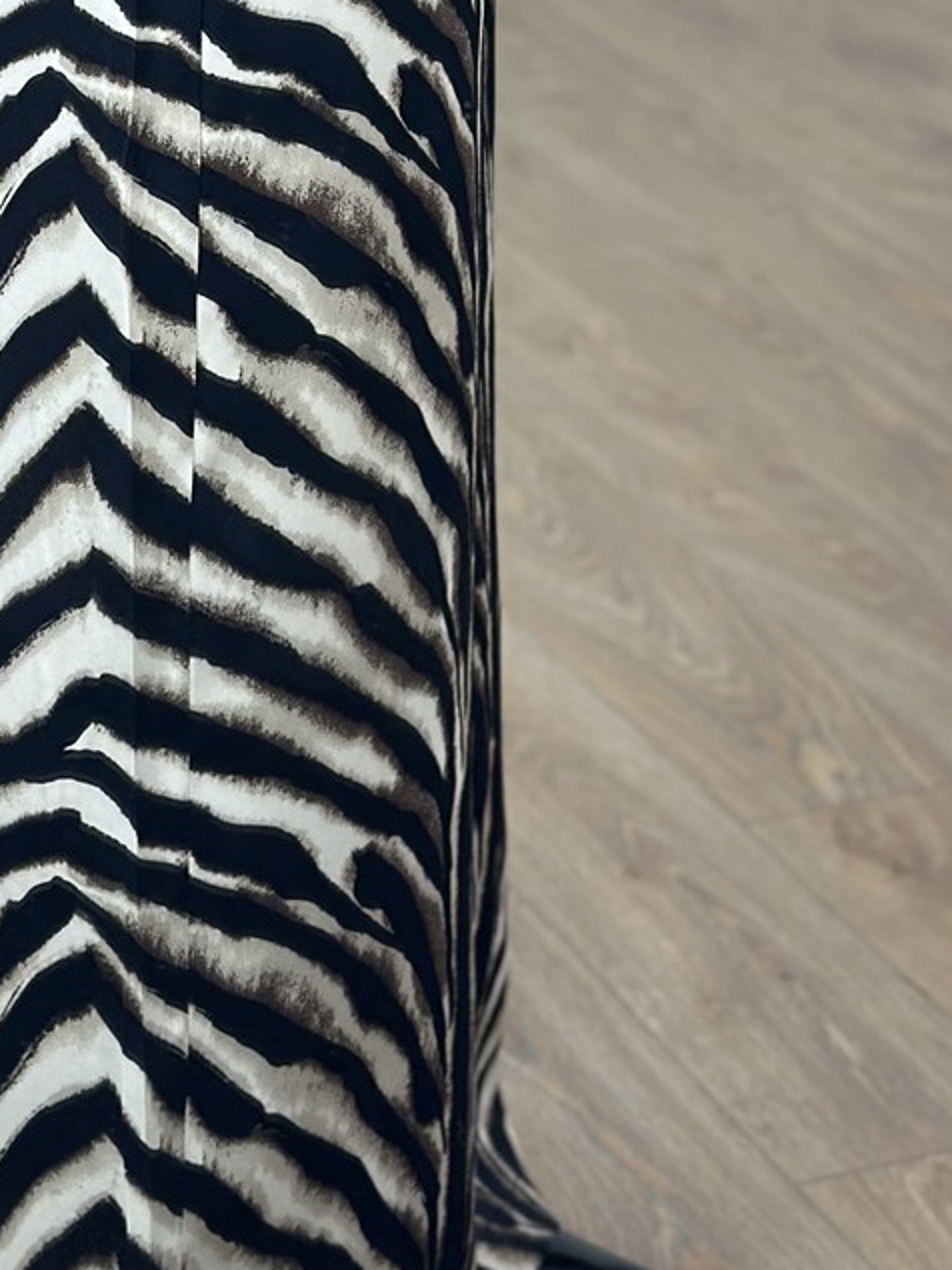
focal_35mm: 121
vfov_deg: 16.1
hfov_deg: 12.2
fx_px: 4438
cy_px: 112
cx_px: 170
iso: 80
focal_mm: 6.86
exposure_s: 1/100
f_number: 1.78
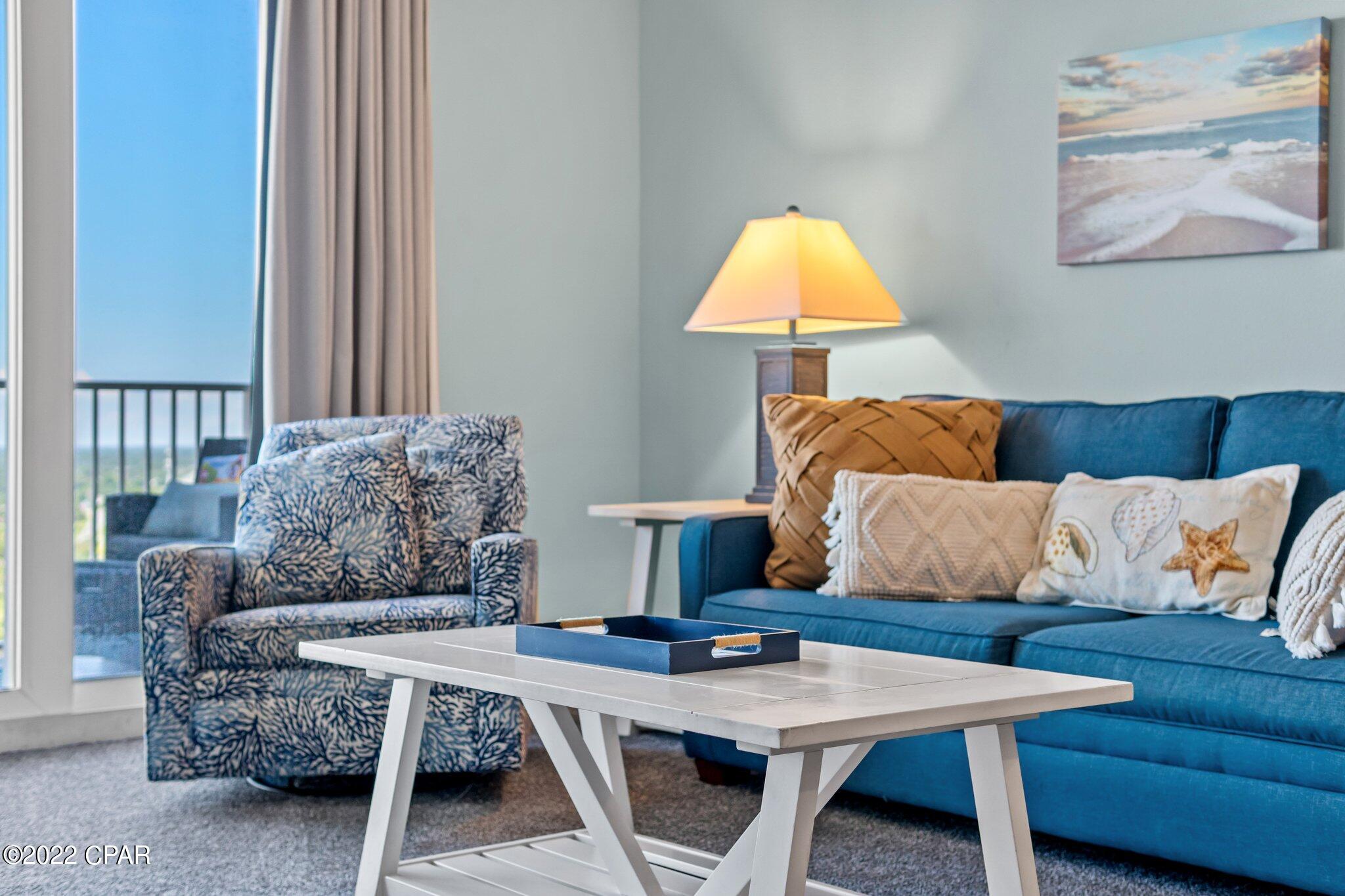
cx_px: 672
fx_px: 1681
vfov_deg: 29.9
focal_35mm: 45
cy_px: 448
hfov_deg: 43.6
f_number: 2.8
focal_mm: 30
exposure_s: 1/40
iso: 800
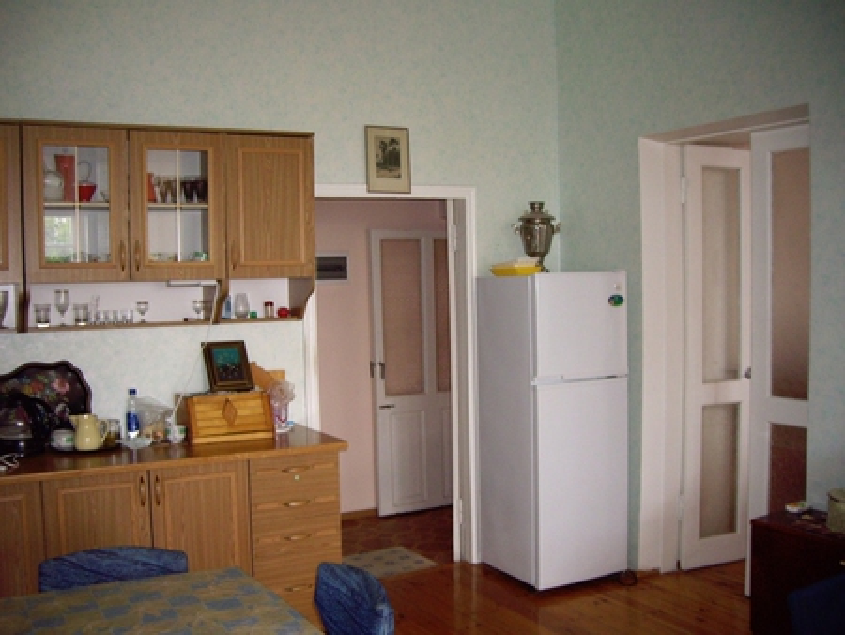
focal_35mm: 38
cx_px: 422
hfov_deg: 49.0
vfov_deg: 37.8
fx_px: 928
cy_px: 318
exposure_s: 1/40
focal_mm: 6.2
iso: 200
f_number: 2.7
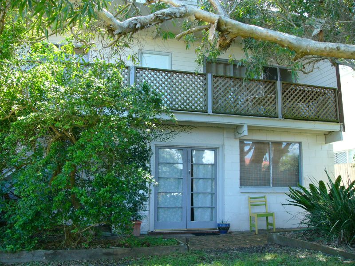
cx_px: 178
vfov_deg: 39.7
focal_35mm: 36
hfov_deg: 51.4
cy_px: 133
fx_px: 369
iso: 100
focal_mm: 6
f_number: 2.8
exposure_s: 1/100
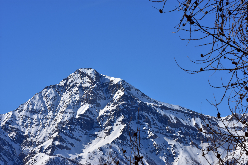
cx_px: 124
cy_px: 82
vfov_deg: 9.1
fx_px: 1033
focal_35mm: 150
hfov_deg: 13.7
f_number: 16
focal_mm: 100
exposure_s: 1/160
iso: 100
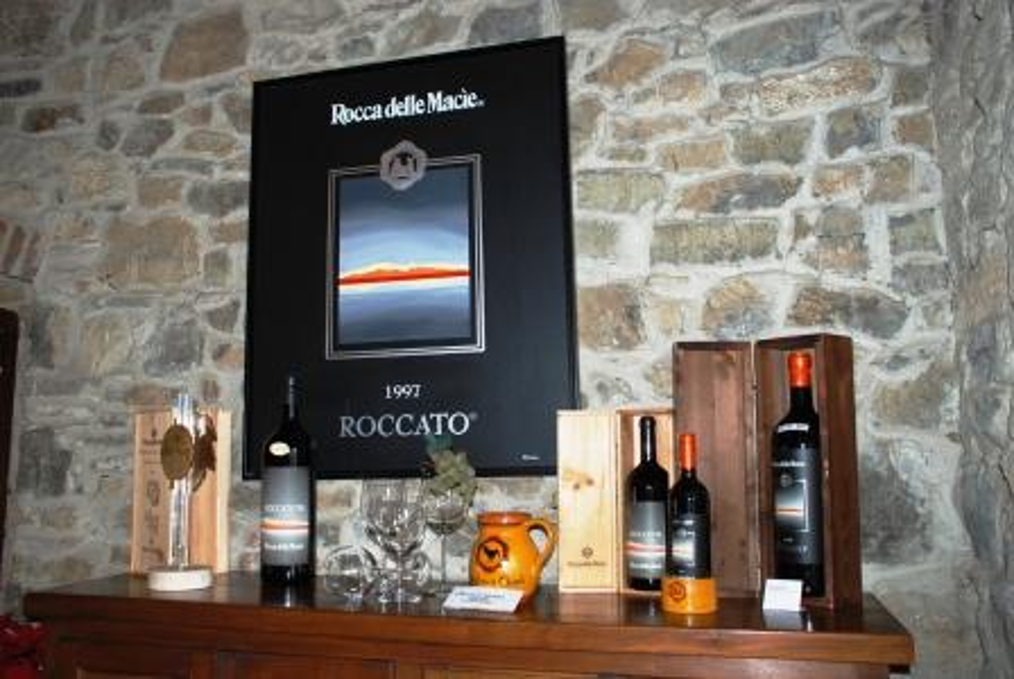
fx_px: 846
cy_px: 340
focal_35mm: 30
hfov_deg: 61.9
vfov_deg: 43.7
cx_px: 507
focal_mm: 20
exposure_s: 1/60
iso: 200
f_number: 3.8
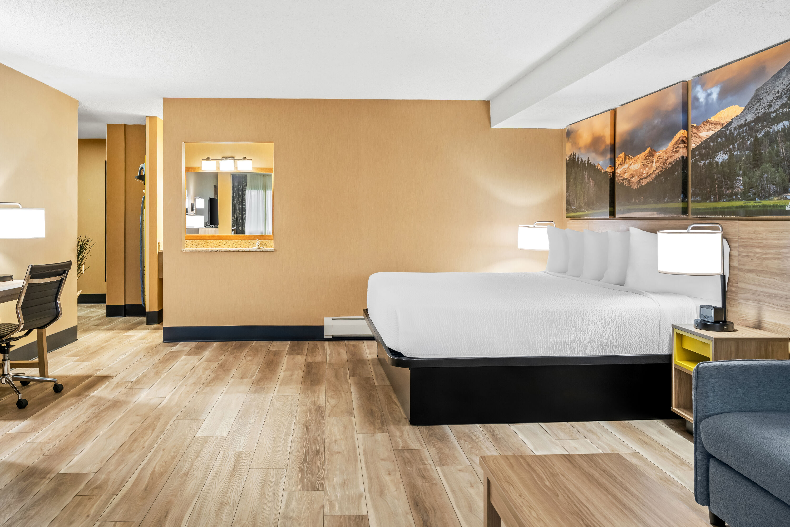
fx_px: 527
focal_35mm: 24
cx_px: 395
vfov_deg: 53.1
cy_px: 264
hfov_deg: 73.7
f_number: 9
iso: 400
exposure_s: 1.6
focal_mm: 24
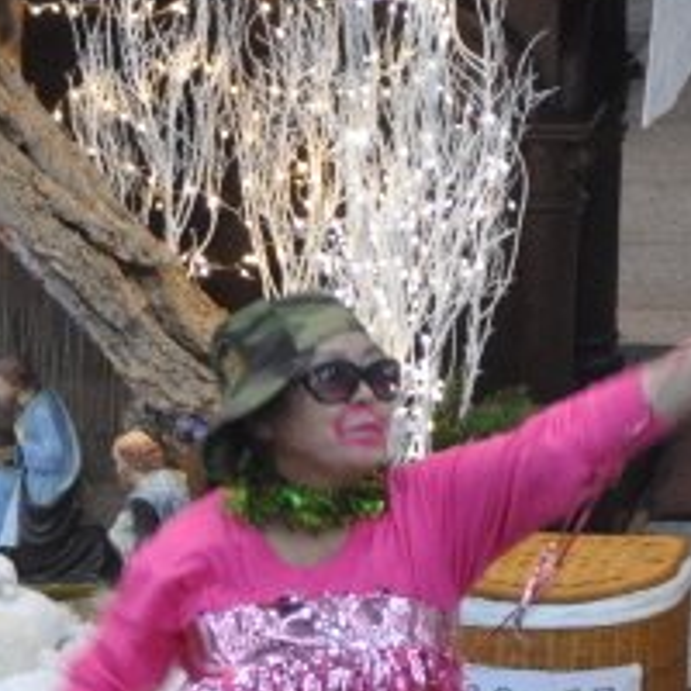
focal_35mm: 336
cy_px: 700
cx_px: -567
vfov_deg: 5.2
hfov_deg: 5.1
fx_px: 7588
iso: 900
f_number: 5.3
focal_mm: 66
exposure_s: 1/30
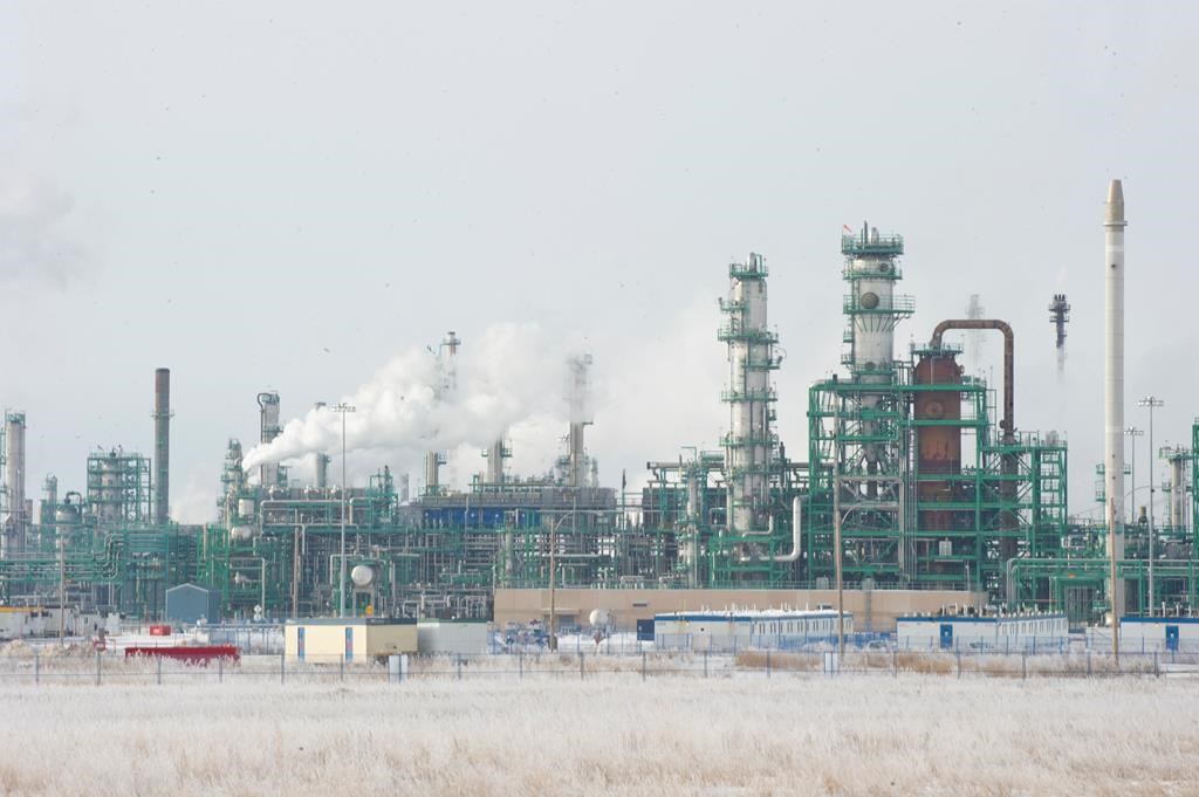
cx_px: 600
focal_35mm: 170
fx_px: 5657
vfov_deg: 8.1
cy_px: 398
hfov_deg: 12.1
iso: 400
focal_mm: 170
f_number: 22
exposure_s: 1/100
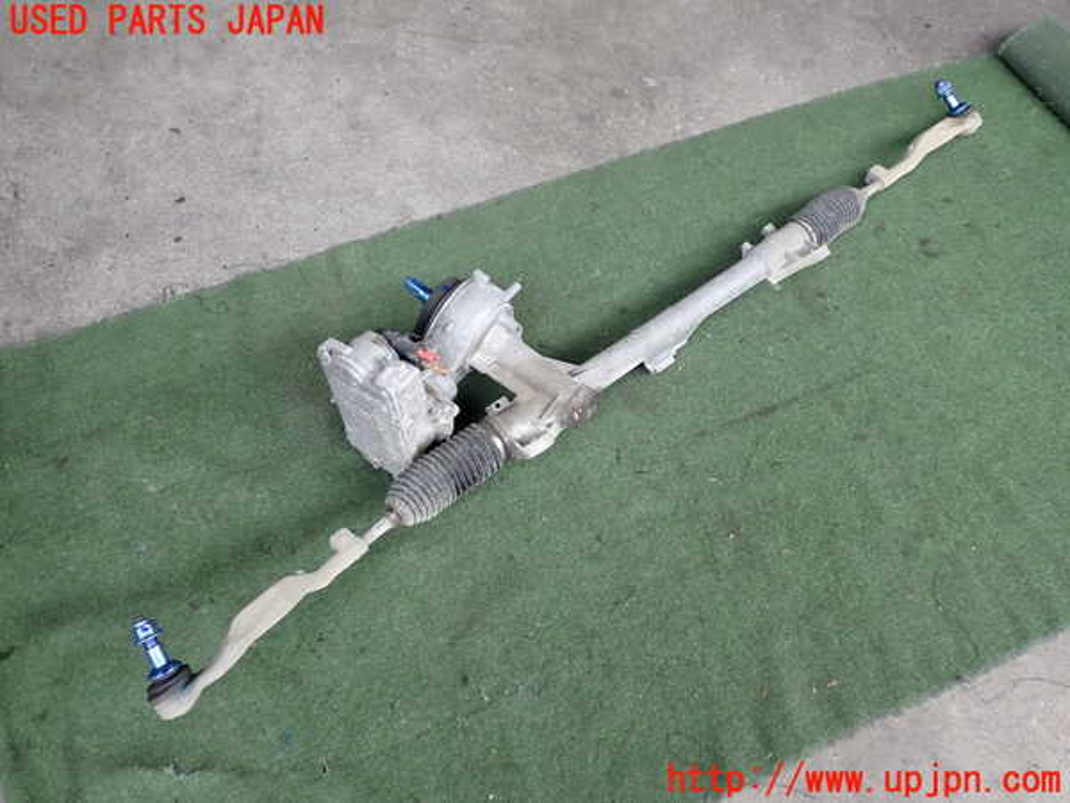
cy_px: 402
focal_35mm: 30
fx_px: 927
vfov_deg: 46.8
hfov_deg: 60.0
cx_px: 535
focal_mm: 5.4
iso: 125
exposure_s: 1/125
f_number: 2.3
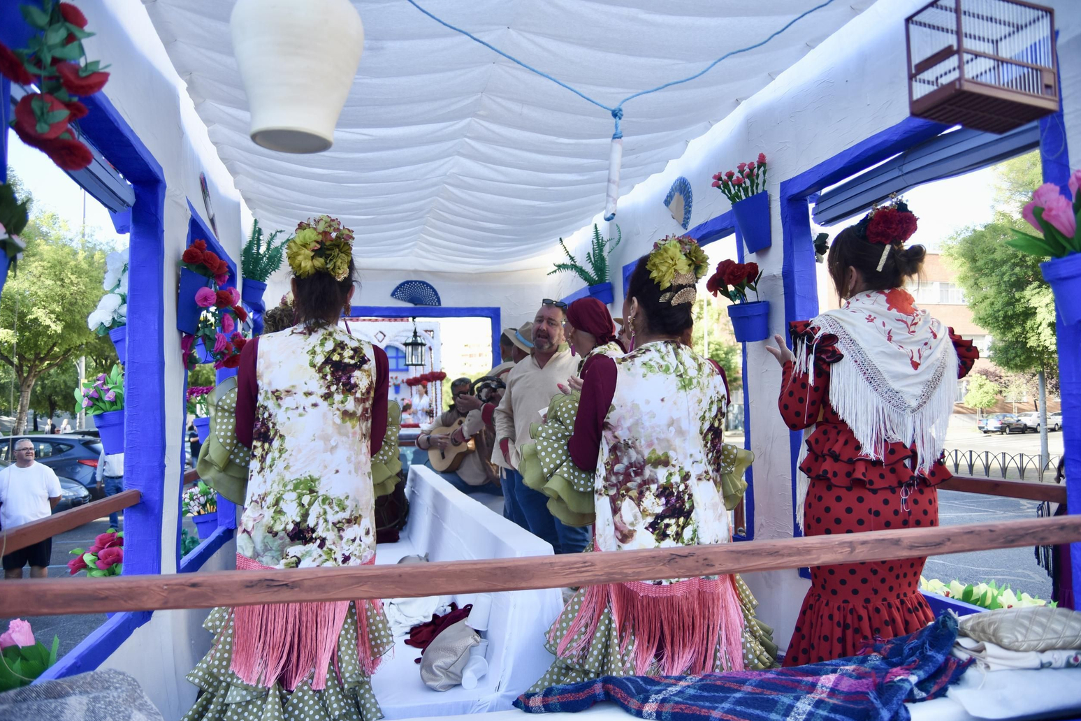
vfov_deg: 43.6
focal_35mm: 30
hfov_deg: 61.9
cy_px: 359
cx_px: 549
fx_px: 901
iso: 320
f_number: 6.3
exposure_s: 1/320
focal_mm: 29
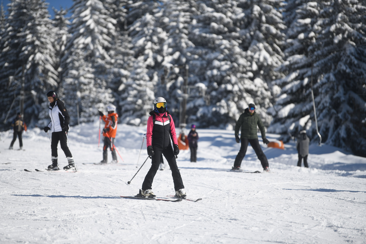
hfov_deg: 11.1
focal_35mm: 185
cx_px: 183
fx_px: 1881
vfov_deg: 7.4
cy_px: 122
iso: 80
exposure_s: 1/2500
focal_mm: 185
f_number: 3.2
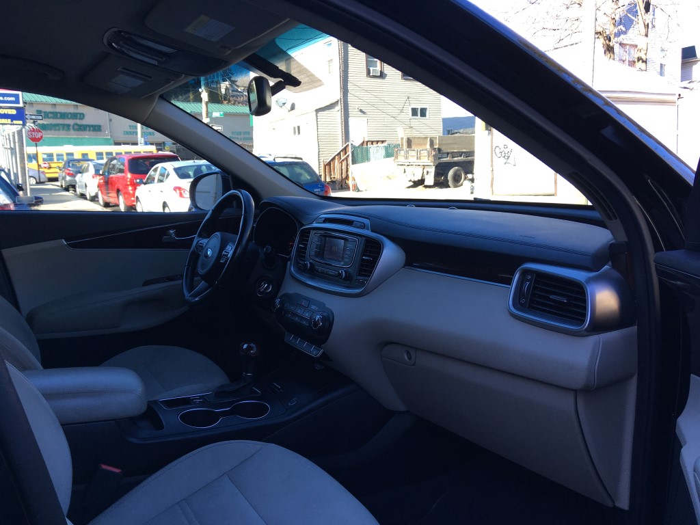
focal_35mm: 29
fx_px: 586
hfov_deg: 61.7
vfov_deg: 48.2
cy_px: 262
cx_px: 350
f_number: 2.2
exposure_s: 1/138
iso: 25
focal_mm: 4.15
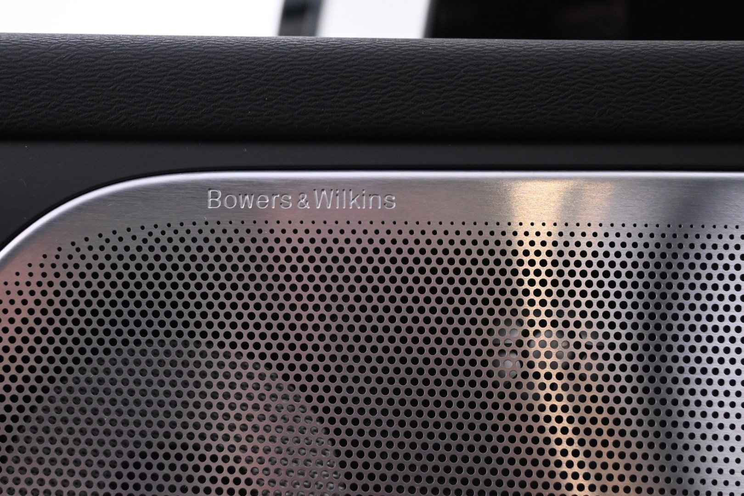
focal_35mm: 56
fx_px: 1147
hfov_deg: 35.9
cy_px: 248
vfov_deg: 24.4
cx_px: 372
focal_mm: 37
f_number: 5.3
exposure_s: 1/30
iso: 2500
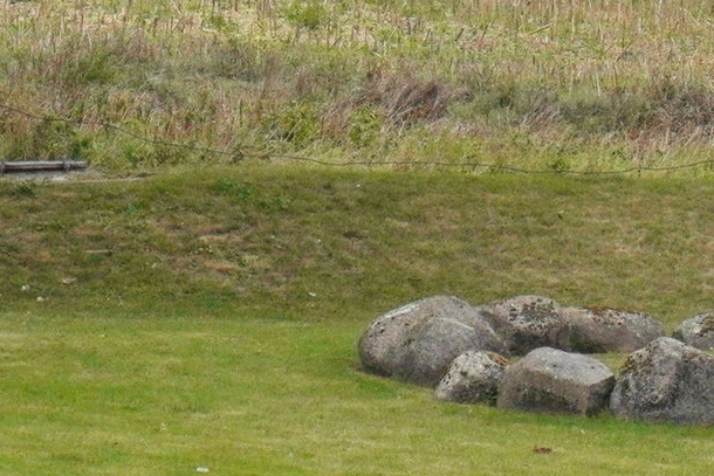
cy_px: -170
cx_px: 1144
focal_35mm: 516
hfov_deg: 4.0
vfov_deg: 2.7
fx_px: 10236
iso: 200
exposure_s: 1/2500
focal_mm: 70
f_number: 4
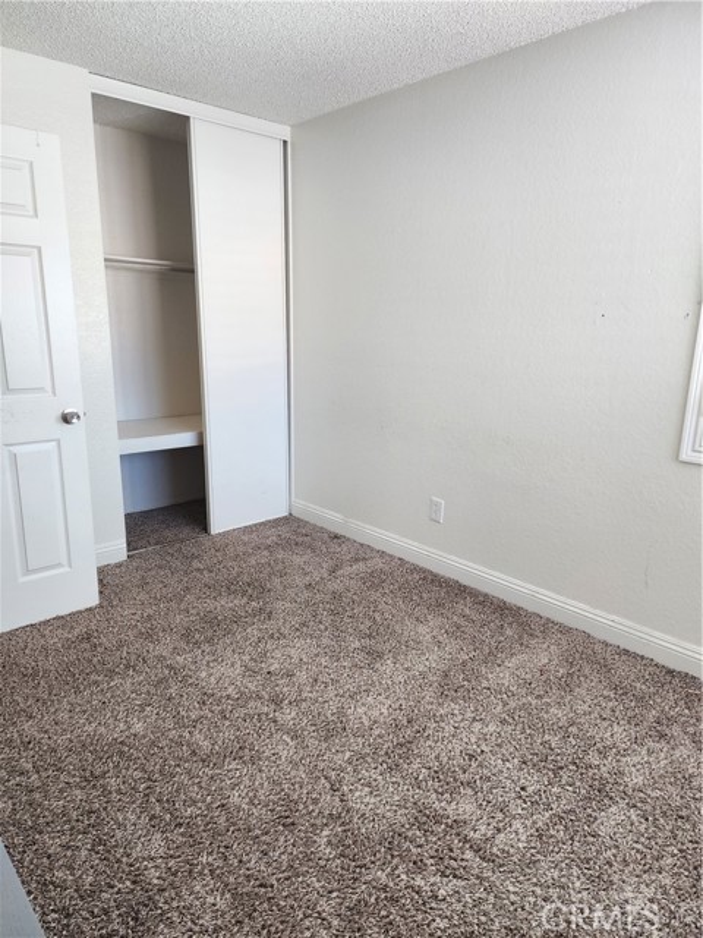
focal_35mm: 23
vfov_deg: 73.9
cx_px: 352
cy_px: 469
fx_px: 623
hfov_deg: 58.9
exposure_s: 1/120
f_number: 1.8
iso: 160
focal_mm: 6.4
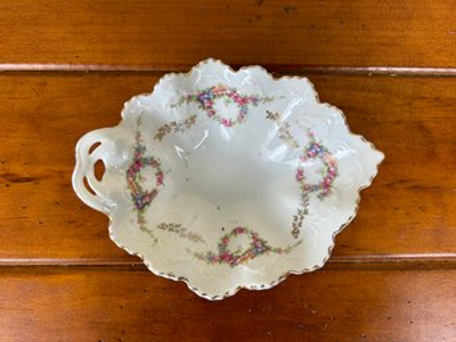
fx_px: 342
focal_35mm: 26
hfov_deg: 67.3
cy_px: 171
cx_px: 228
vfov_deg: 53.0
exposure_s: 1/120
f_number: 1.5
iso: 50
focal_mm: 5.7
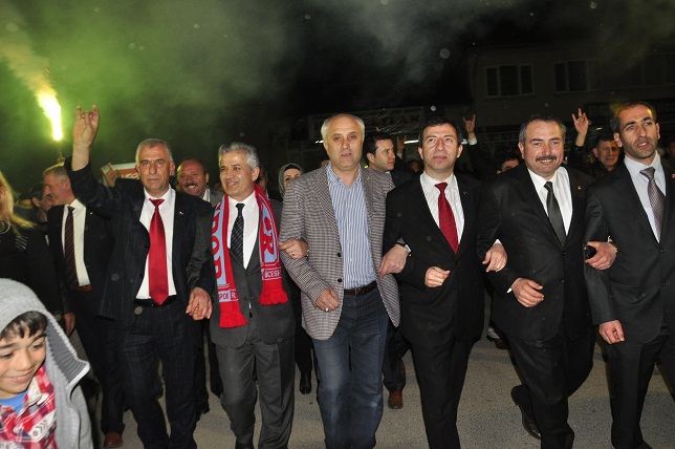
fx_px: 506
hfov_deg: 67.4
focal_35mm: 27
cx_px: 338
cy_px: 224
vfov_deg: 47.8
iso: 800
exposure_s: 1/60
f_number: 6.3
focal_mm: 18
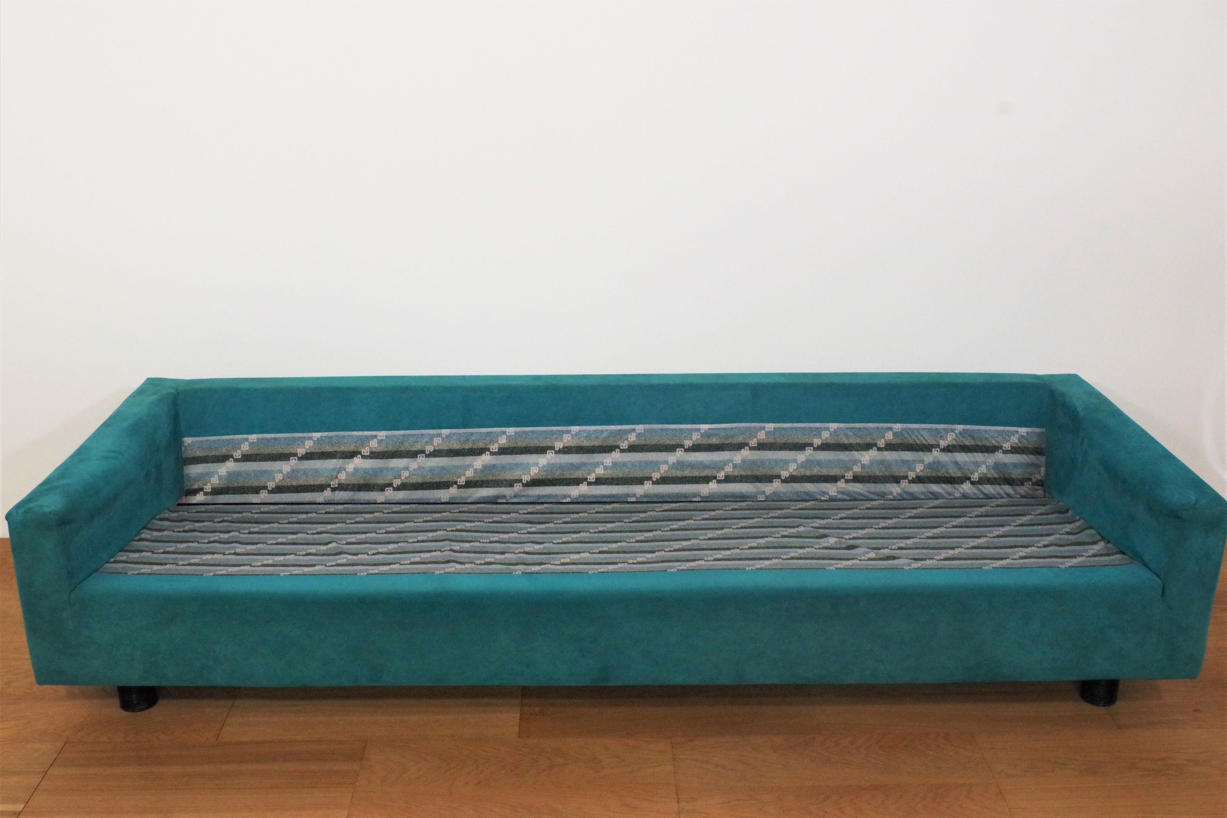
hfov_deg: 53.1
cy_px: 409
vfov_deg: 36.9
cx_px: 614
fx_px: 1227
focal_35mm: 36
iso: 1600
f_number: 8
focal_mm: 24.38
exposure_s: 1/125
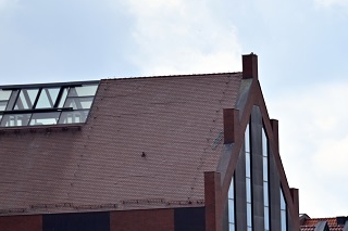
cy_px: 319
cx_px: 484
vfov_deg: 2.6
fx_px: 5169
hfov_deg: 3.8
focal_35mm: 535
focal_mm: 180
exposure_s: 1/1250
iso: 200
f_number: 5.6
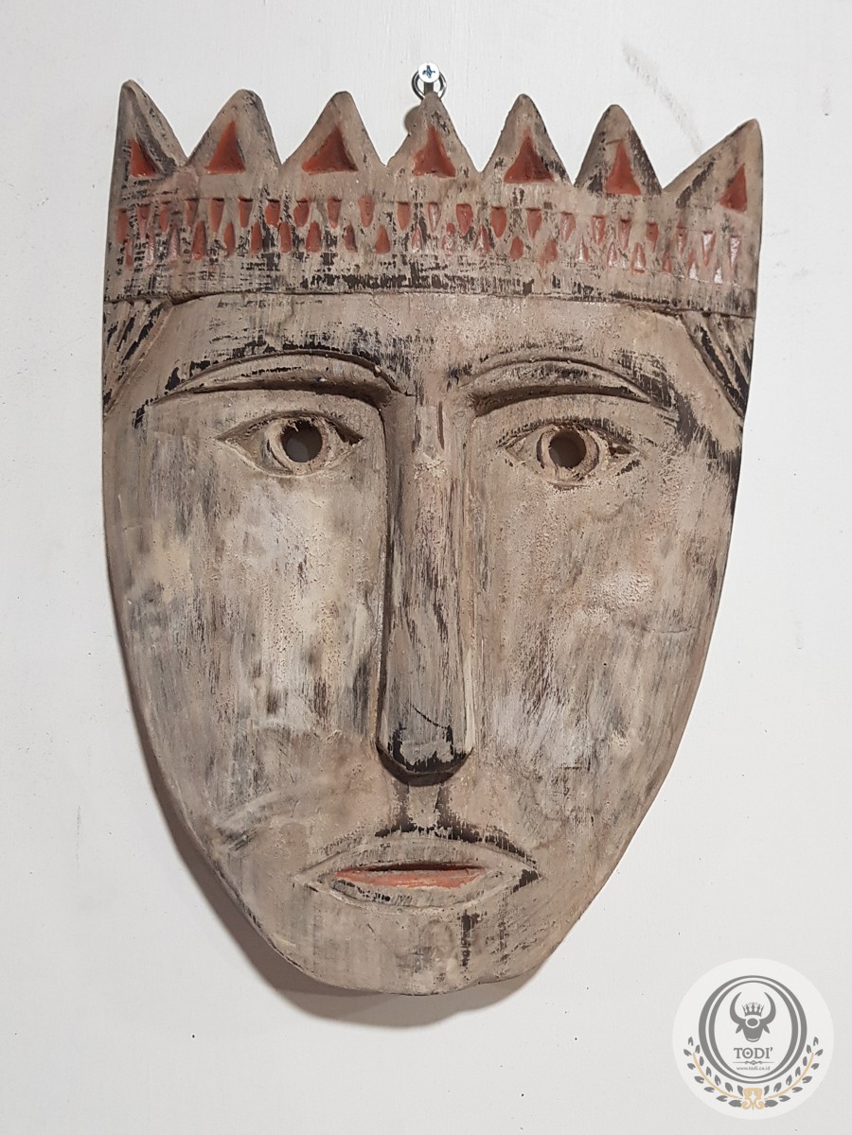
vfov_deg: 67.3
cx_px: 426
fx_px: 853
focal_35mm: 26
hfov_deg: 53.1
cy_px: 568
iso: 160
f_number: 1.7
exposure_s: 1/33
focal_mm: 4.3
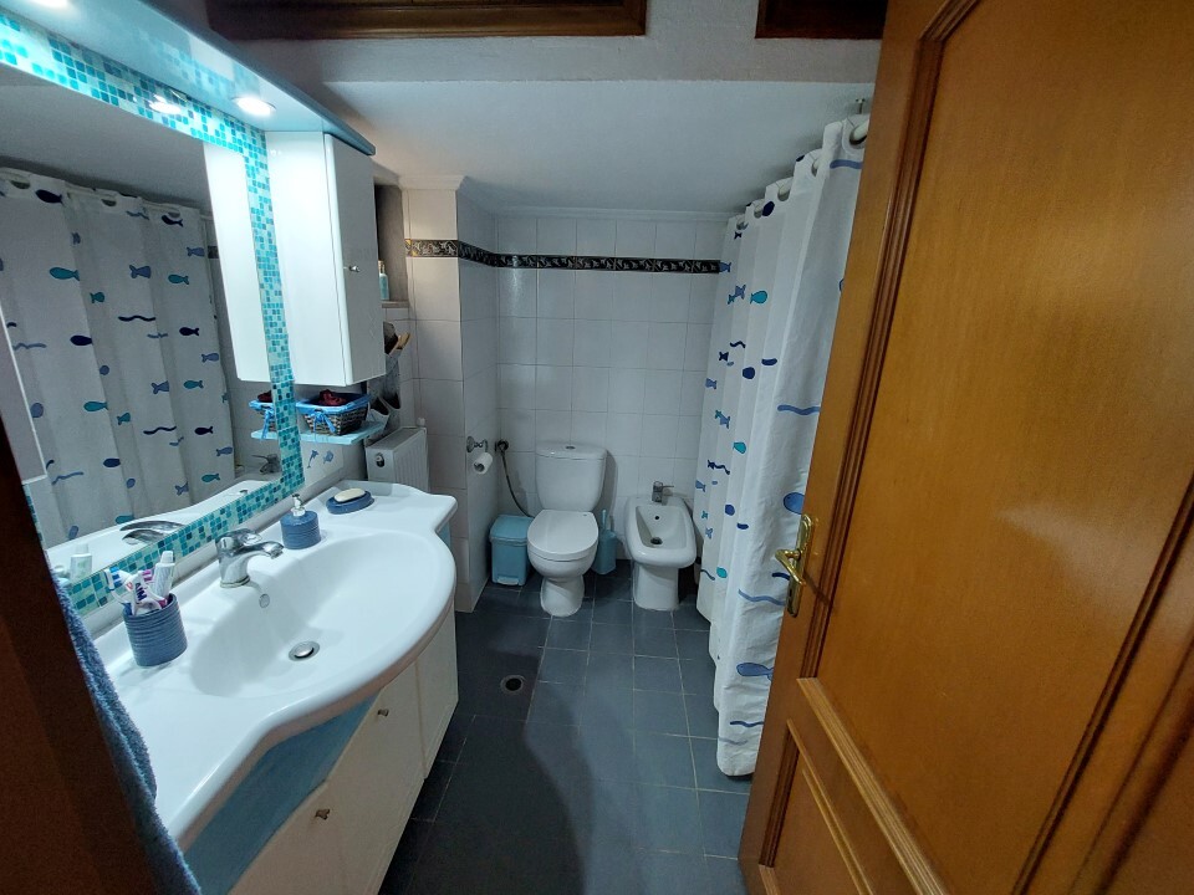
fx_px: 448
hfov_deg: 106.2
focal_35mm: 13
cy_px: 448
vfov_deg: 89.9
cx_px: 597
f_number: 2.2
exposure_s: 1/50
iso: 250
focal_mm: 1.74
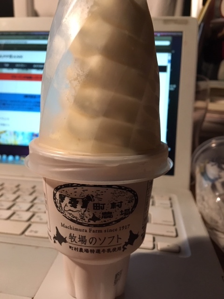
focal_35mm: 29
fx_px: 250
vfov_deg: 61.7
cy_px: 150
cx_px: 112
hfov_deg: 48.2
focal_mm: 4.15
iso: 200
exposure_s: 1/30
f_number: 2.2
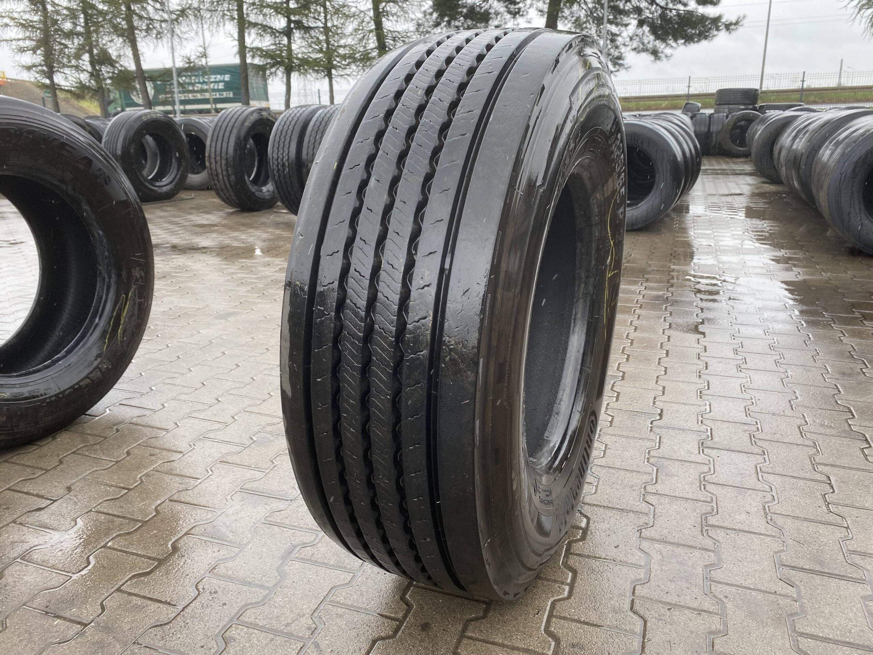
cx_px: 436
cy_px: 328
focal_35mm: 26
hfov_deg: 67.3
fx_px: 656
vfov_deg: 53.1
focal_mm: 4.25
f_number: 1.8
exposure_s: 1/222
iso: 32
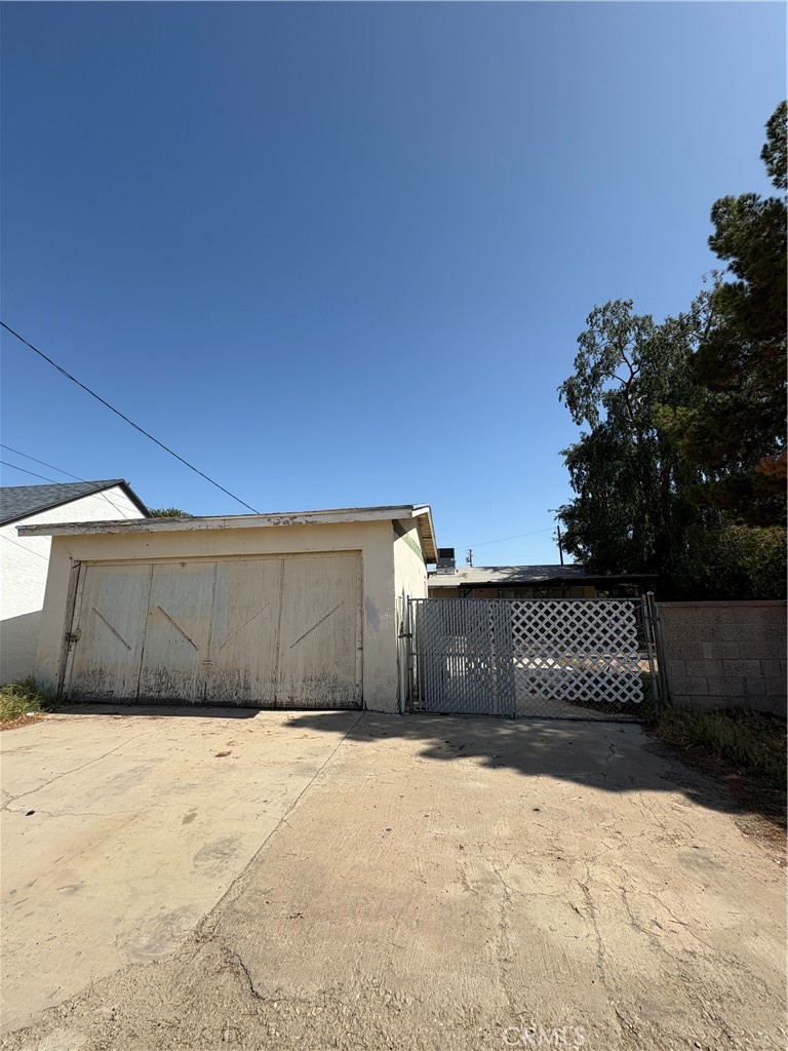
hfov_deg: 85.7
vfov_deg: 102.1
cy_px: 526
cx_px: 394
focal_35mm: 14
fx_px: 425
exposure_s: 1/2208
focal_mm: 2.22
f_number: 2.2
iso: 40
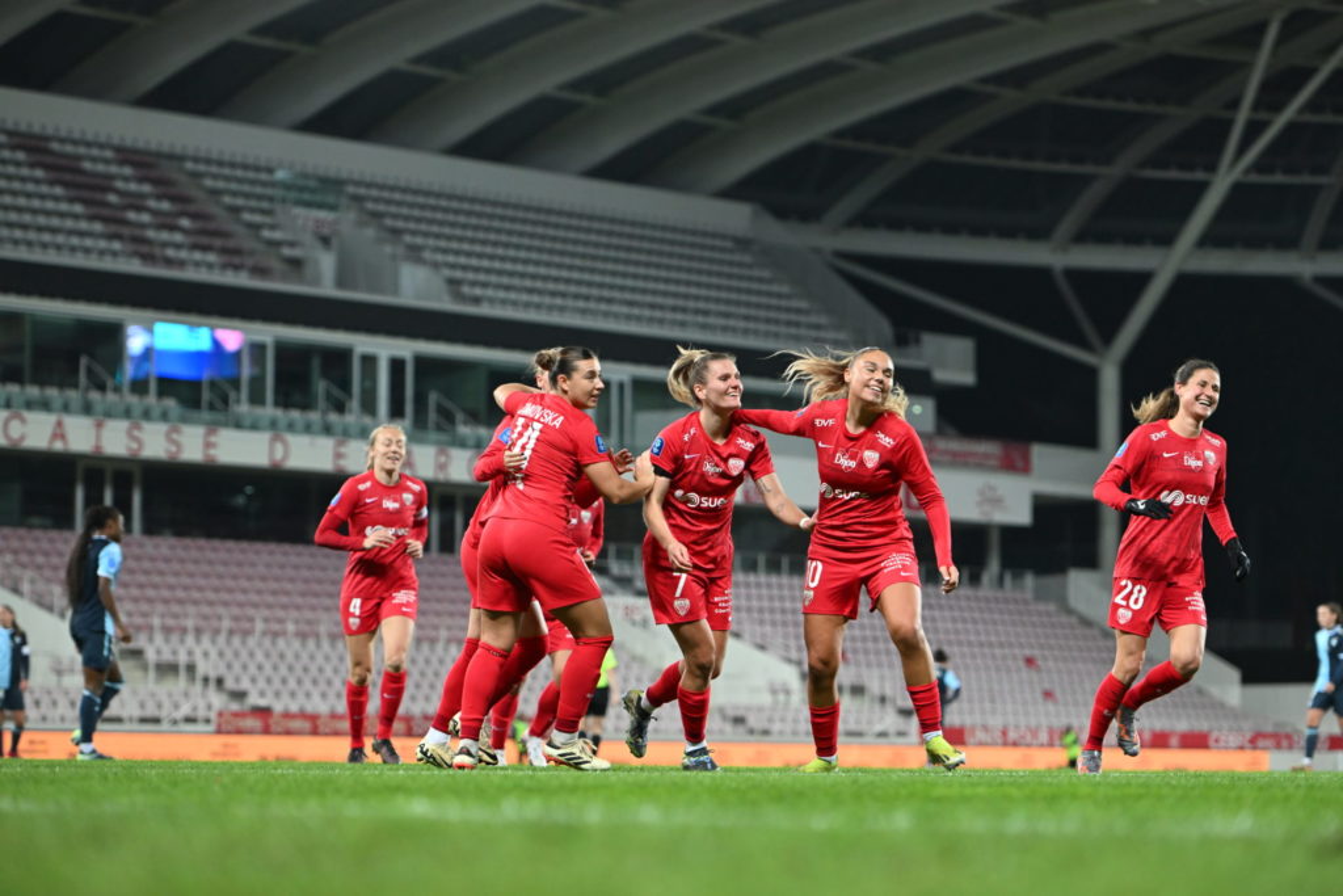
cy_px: 448
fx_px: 4552
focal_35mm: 122
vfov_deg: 11.2
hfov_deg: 16.8
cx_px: 672
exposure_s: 1/1000
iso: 2500
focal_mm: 122
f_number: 3.2
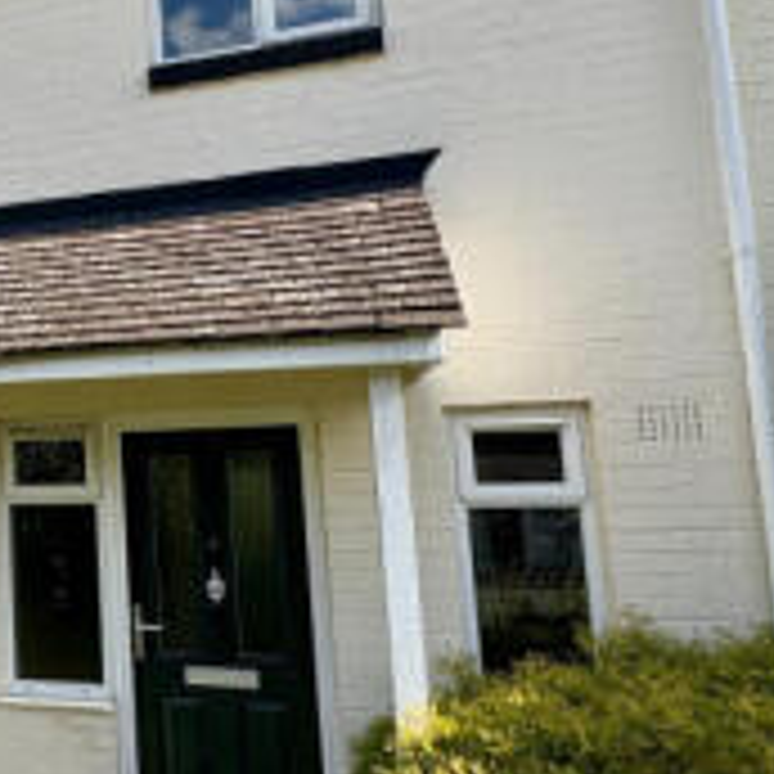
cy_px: 362
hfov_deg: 32.9
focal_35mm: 42
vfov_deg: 40.0
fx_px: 1062
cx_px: -155
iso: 40
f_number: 2.2
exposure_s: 1/868
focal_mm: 2.22
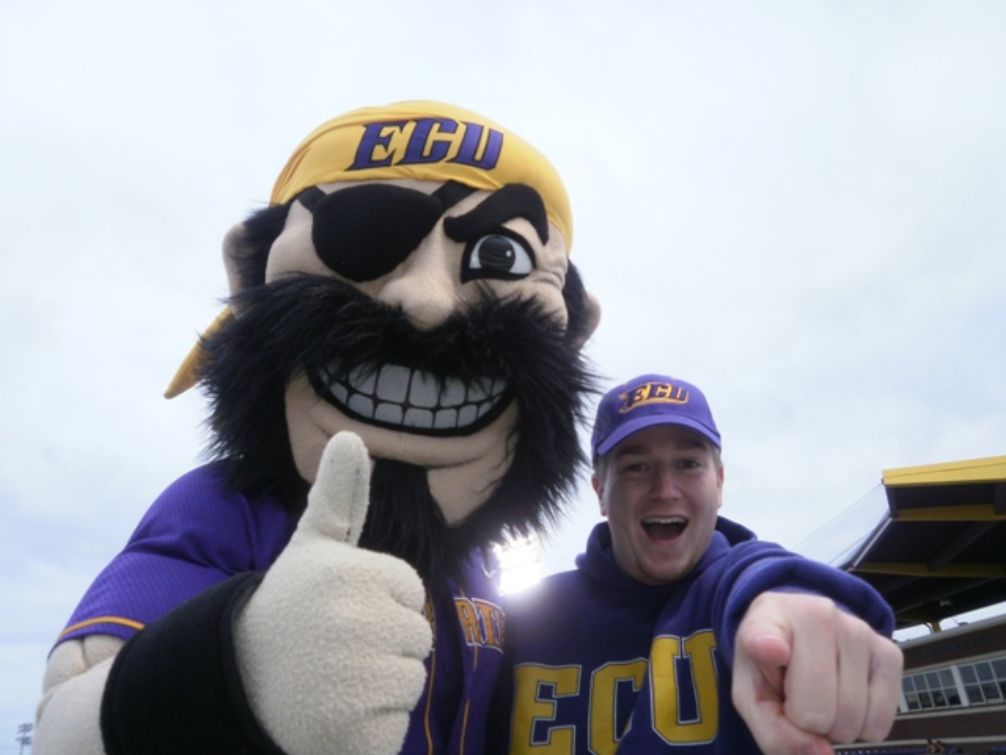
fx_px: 756
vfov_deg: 53.1
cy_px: 378
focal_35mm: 26
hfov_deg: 67.3
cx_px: 503
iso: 100
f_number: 2.6
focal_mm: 4.65
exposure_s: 1/200
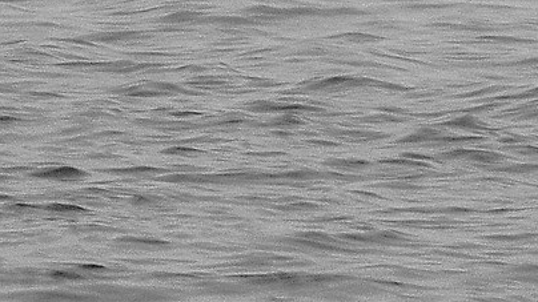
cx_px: 316
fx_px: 10654
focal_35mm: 747
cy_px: -486
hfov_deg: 2.9
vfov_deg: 1.6
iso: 500
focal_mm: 120
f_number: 6.3
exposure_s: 1/20
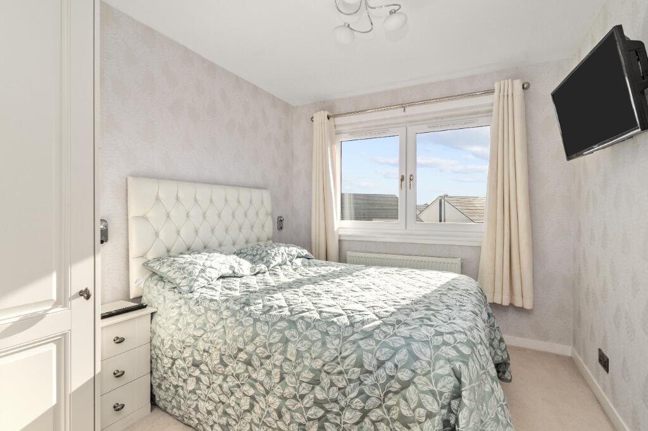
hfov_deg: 100.4
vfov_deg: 77.3
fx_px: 270
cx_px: 324
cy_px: 216
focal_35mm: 15
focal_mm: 10
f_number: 8
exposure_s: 1/80
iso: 200
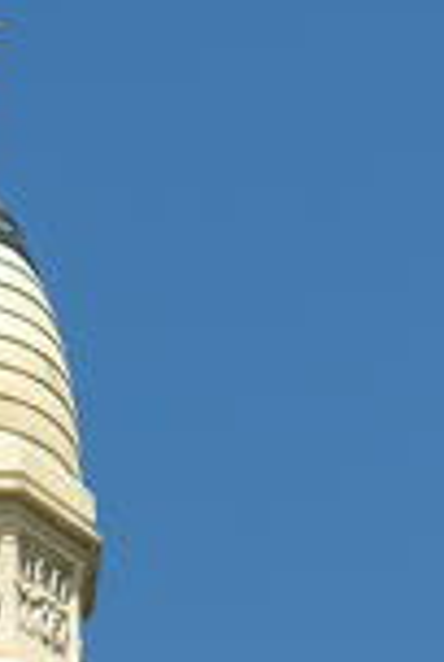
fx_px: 3038
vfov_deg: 12.1
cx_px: -78
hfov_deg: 8.3
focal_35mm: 165
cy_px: 865
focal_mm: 42
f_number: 9
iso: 200
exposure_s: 1/250
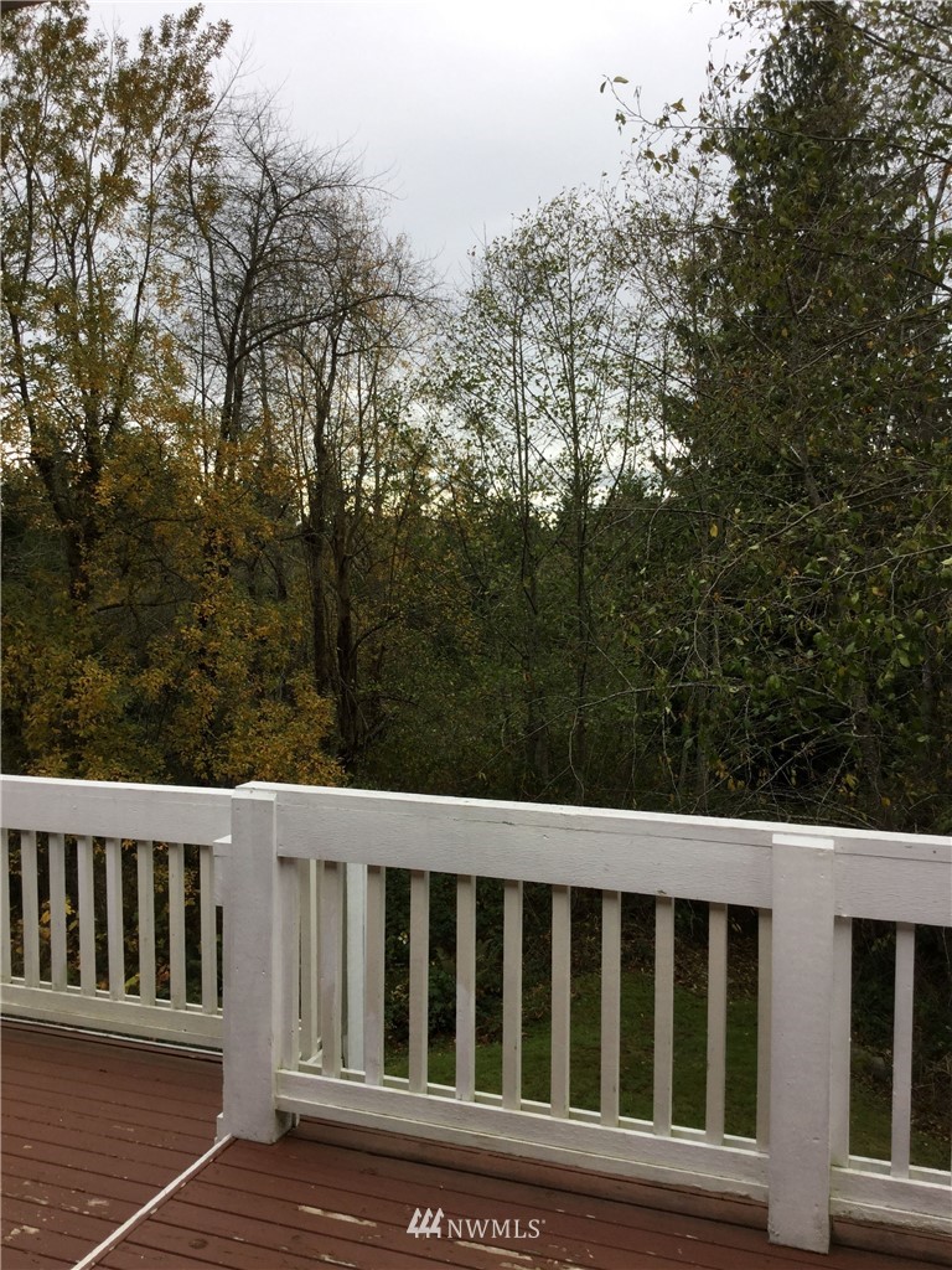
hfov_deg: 45.4
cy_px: 635
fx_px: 1137
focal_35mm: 31
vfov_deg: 58.4
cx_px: 476
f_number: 2.4
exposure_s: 1/180
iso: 25
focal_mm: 3.3
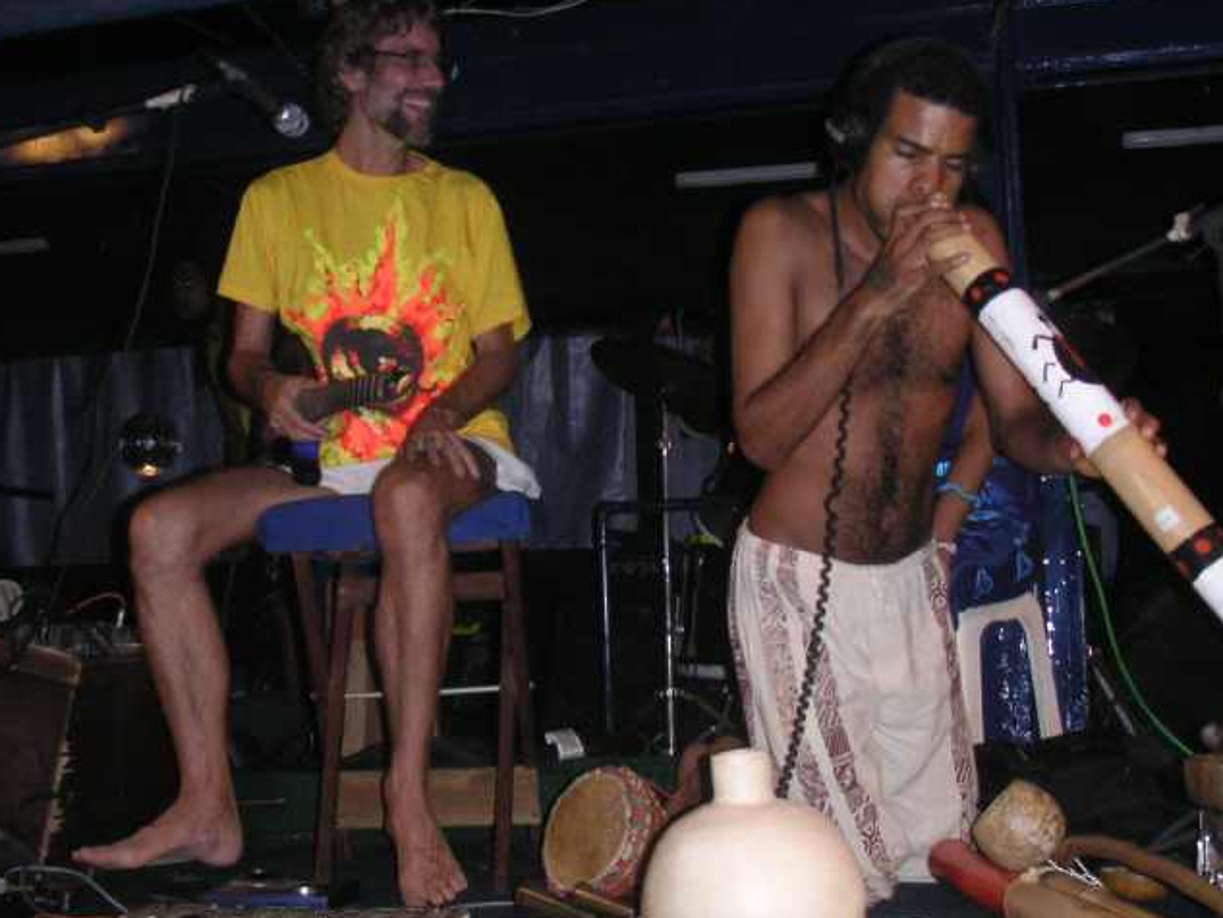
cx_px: 653
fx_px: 1696
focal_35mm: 48
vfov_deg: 30.2
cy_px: 388
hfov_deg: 39.6
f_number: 2.8
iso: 160
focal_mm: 6
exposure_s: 1/45
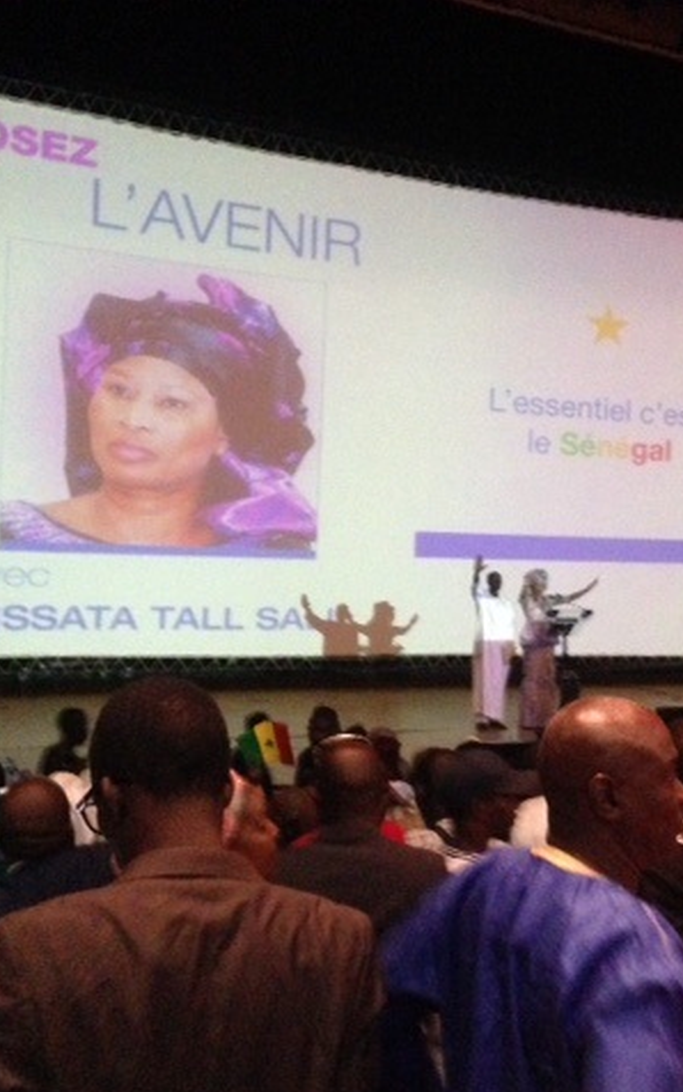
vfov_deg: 42.6
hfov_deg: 27.1
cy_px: 548
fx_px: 1398
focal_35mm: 47
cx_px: 500
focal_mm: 4.12
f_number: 2.4
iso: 800
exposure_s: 1/15
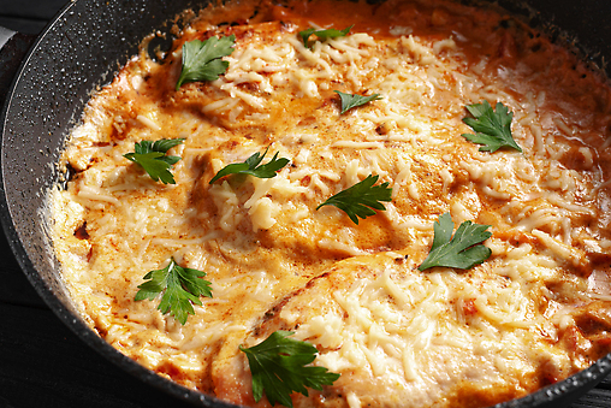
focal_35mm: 59
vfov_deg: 23.0
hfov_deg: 33.9
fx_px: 1002
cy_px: 171
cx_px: 339
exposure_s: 1/125
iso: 250
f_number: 9
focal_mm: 50
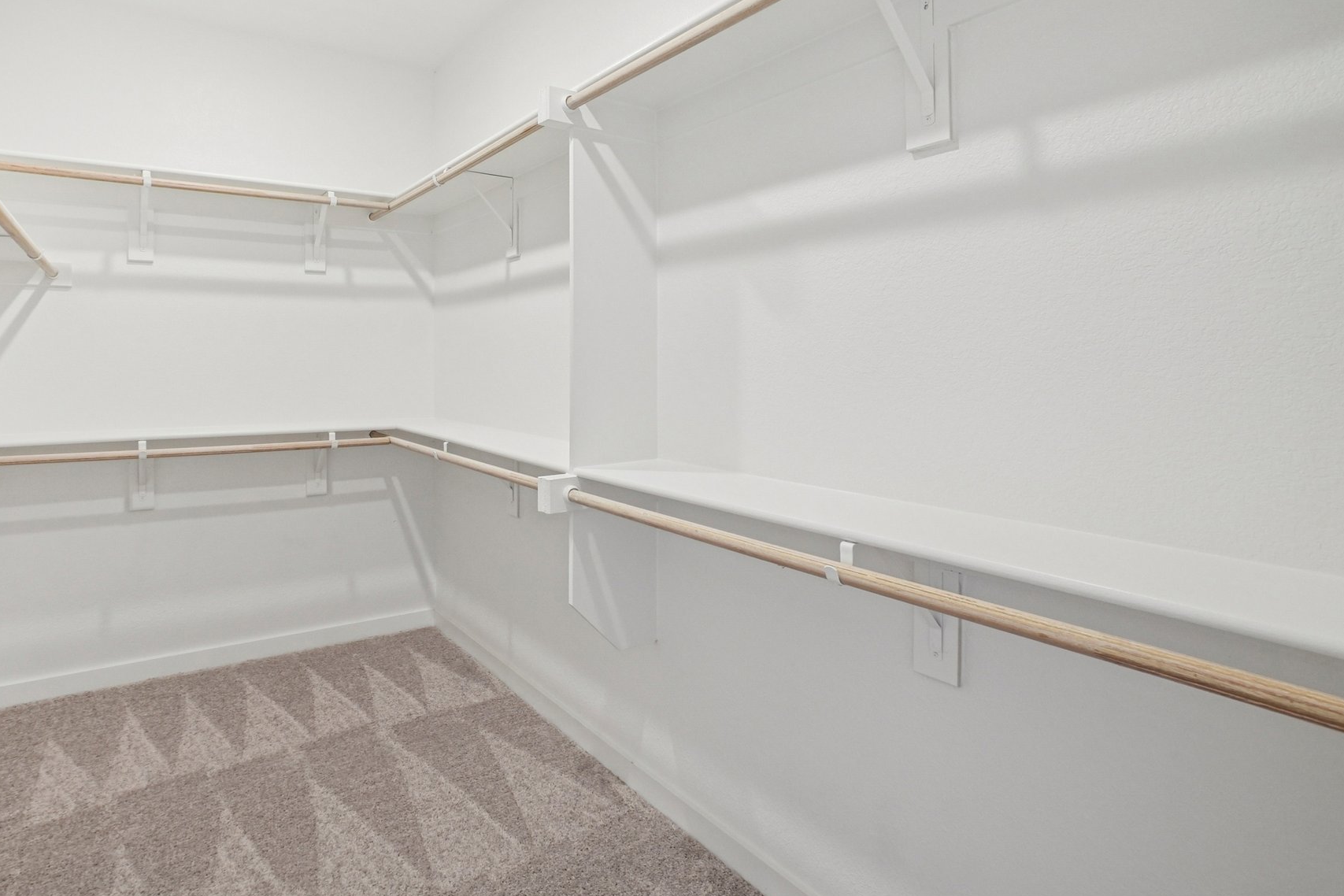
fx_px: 672
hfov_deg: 89.5
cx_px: 587
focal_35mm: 18
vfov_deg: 66.9
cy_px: 372
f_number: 8
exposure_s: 1/13
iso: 400
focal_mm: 10
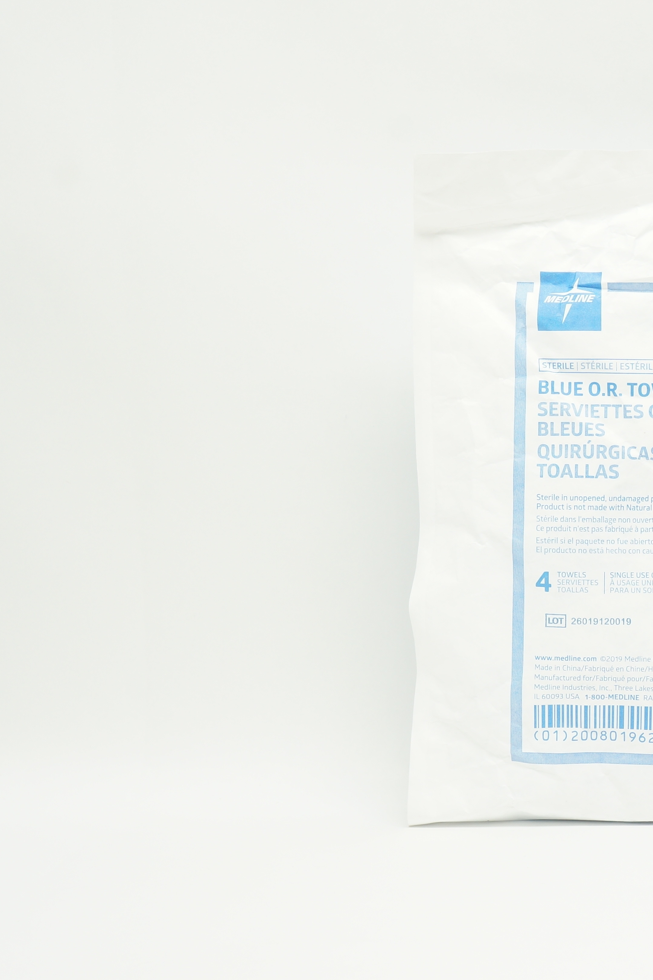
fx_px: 1789
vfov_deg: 30.6
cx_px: 662
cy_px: 492
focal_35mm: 66
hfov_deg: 20.0
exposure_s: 1/25
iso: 400
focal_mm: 29
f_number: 9
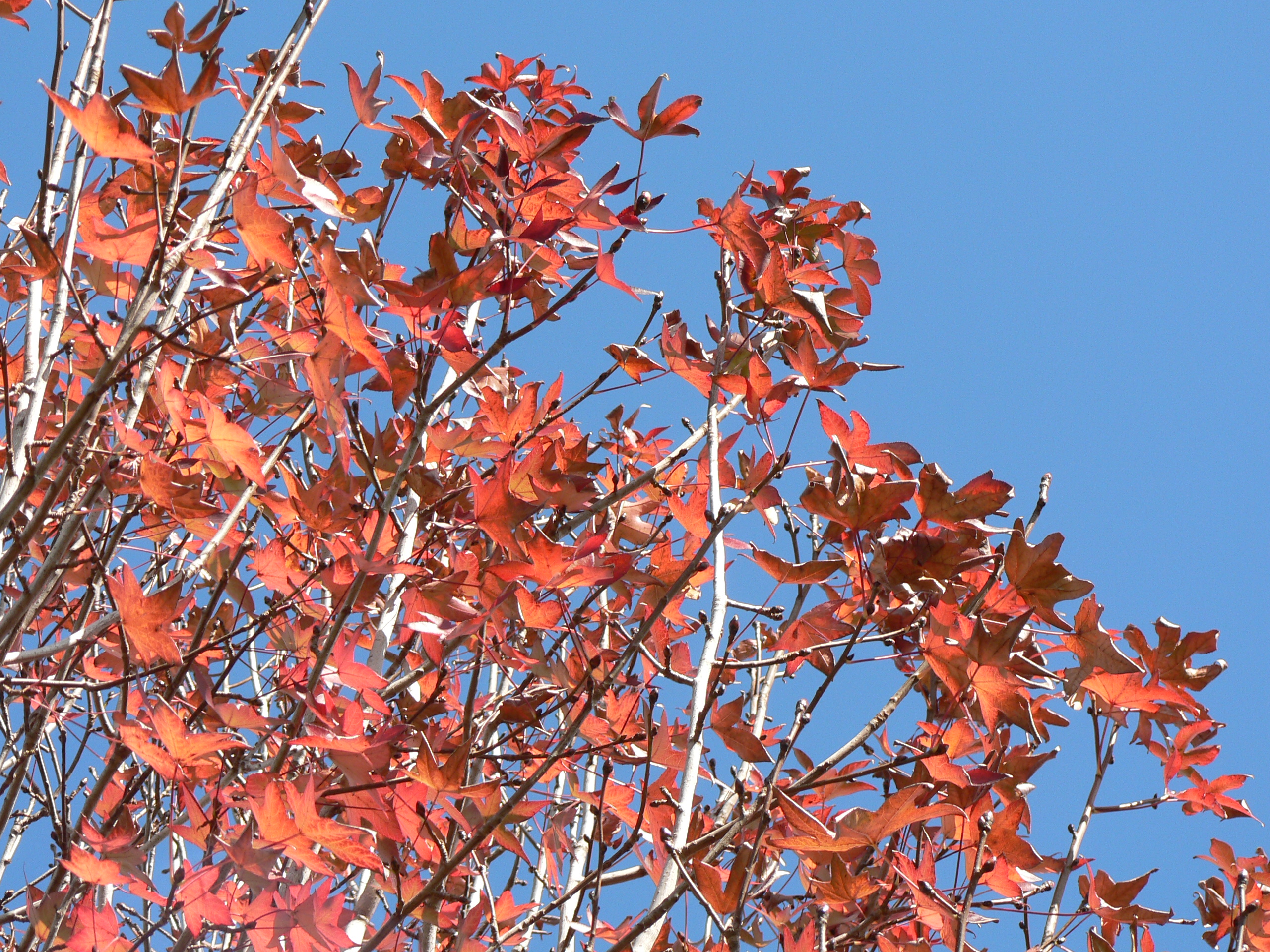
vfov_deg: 10.1
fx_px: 5393
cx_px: 635
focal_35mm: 147
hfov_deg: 13.4
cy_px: 476
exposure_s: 1/250
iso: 80
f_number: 4
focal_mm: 24.6
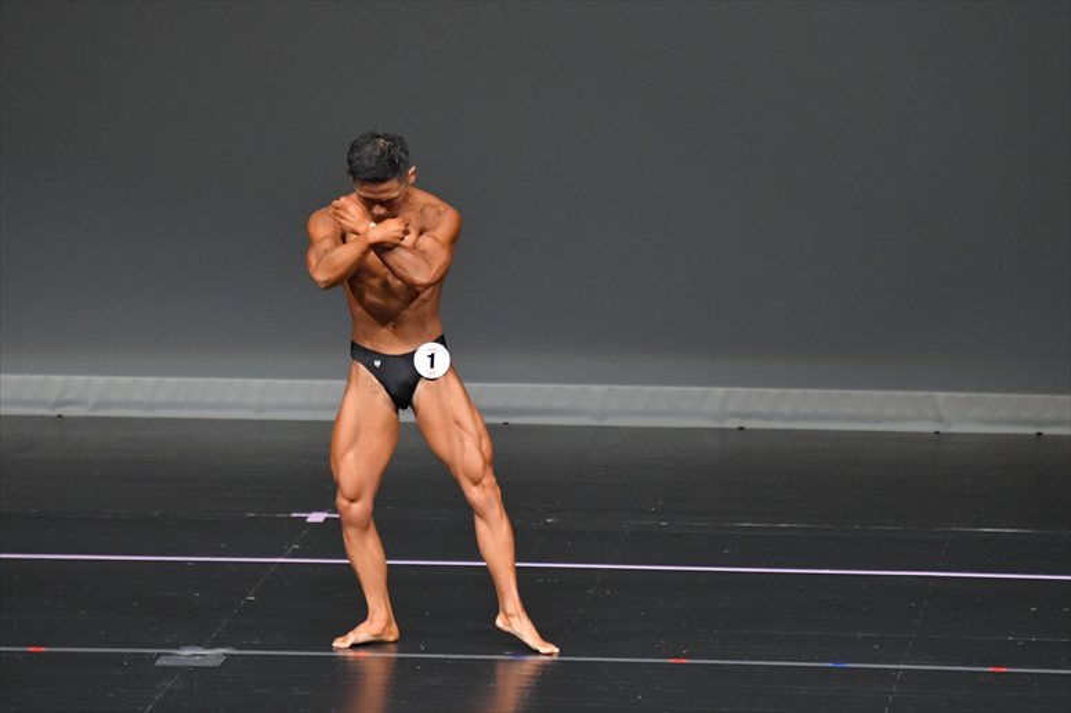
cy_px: 356
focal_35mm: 345
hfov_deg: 6.0
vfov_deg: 4.0
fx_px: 10259
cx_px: 536
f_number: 5.6
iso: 4000
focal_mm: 230
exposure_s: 1/400
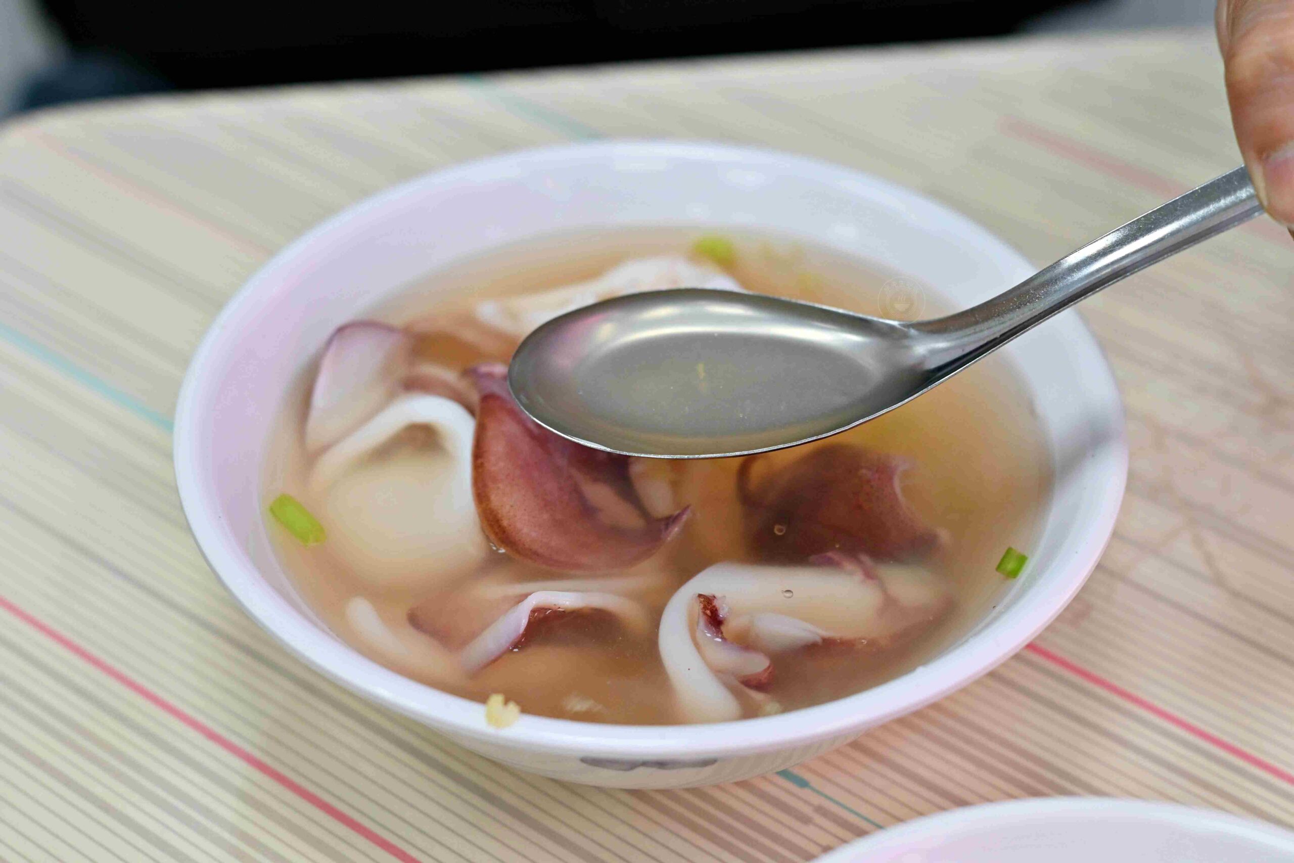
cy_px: 432
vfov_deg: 18.2
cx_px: 647
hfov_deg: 27.0
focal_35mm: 75
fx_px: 2696
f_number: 3.2
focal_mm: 50
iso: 320
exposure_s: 1/200
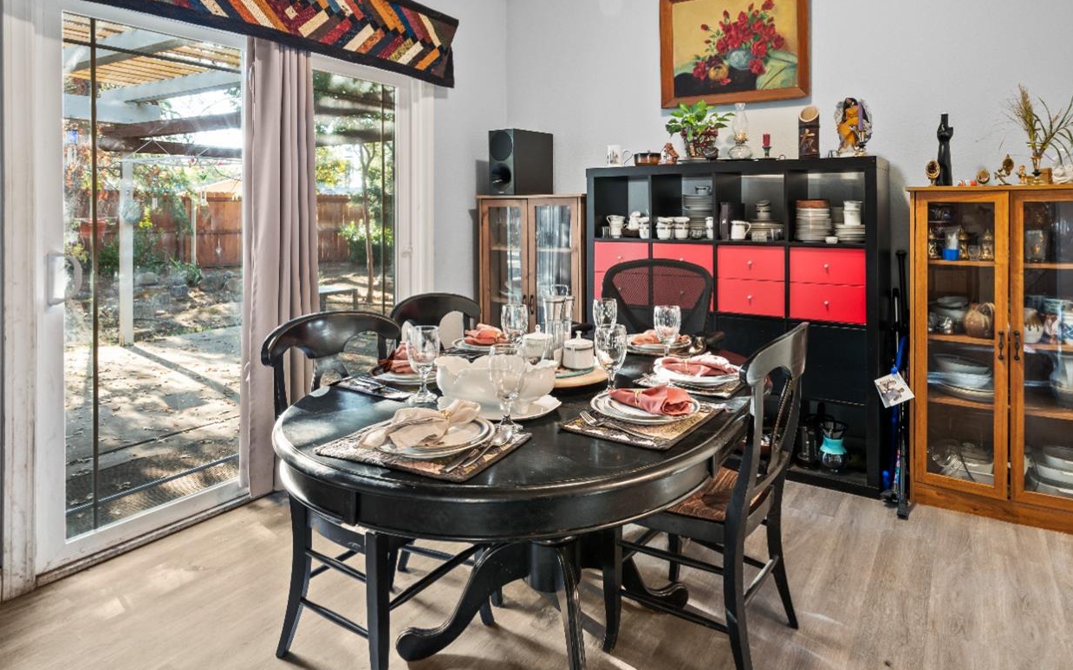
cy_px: 291
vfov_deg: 57.0
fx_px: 614
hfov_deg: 82.1
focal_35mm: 21
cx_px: 582
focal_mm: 17
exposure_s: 4
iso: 100
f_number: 8
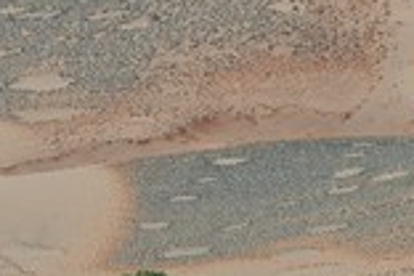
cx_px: 154
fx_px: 6210
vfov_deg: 2.5
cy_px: 188
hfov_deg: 3.8
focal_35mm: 540
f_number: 5.6
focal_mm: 200
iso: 800
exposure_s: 1/60
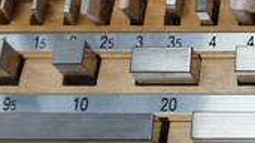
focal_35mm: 106
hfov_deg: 18.6
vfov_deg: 11.4
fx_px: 716
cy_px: 76
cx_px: 339
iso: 200
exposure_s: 1/60
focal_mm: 16
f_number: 4
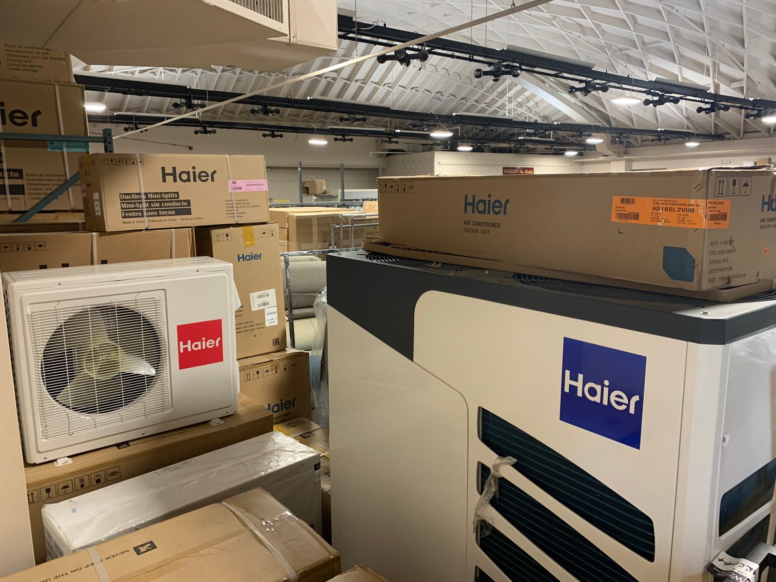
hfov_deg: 67.3
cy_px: 291
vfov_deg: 53.1
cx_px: 388
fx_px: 583
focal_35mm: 26
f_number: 1.8
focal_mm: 4.25
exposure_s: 1/60
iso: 250
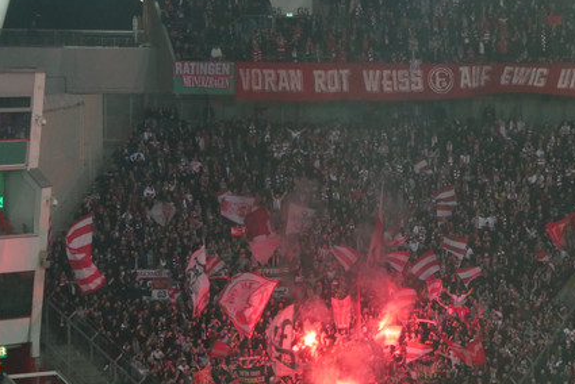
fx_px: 2877
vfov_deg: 7.6
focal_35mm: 180
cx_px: 345
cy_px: 288
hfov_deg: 11.4
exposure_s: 1/80
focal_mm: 20.6
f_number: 5.1
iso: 400
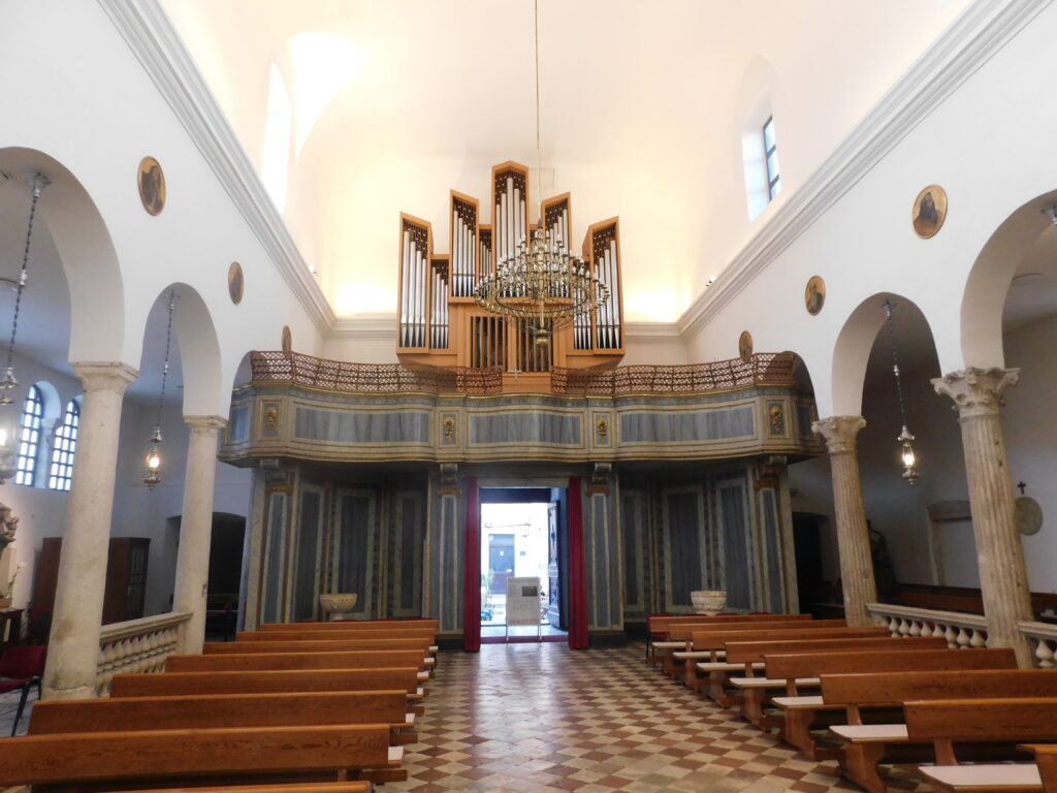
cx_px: 528
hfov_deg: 73.9
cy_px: 396
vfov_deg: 58.9
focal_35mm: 23
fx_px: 702
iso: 360
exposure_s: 1/30
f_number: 3
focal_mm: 4
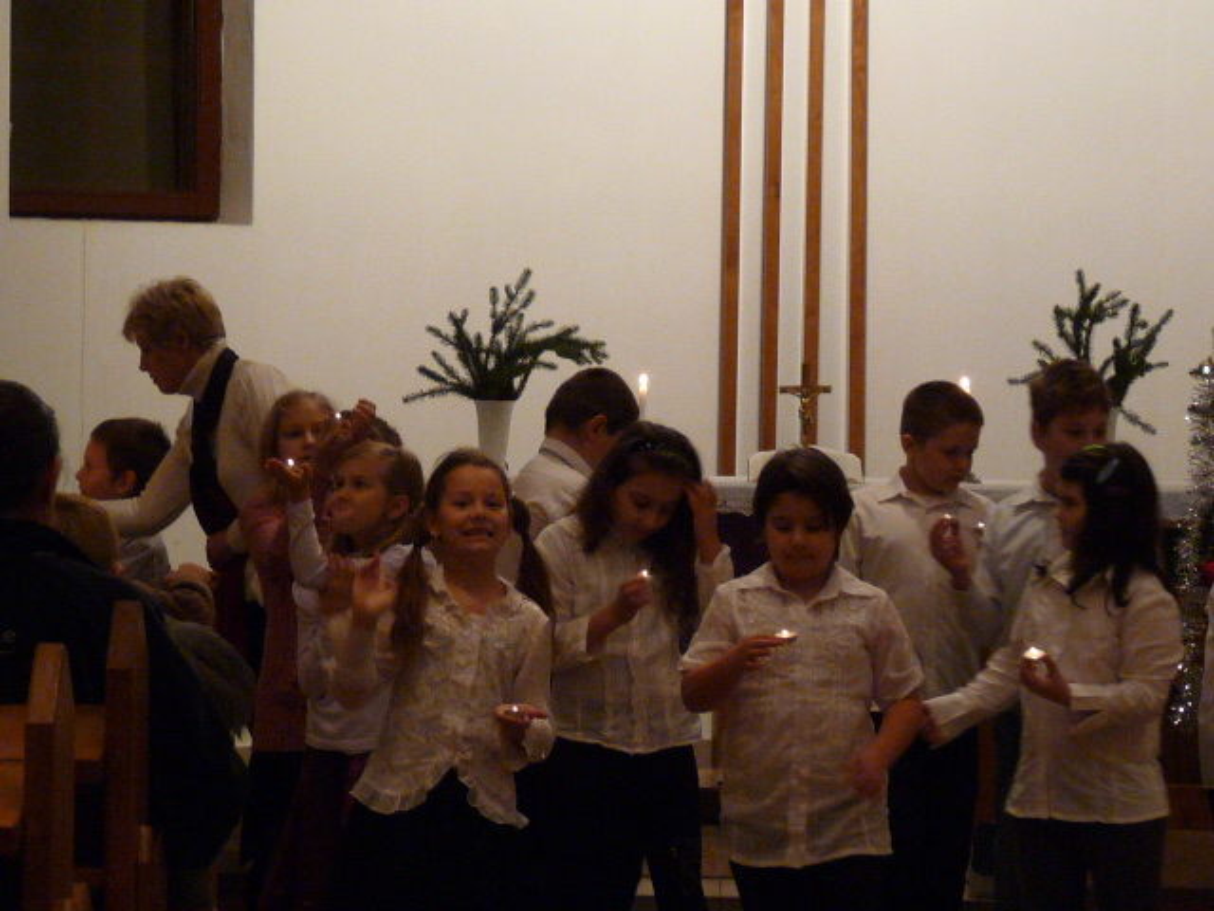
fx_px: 5190
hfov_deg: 13.3
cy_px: 456
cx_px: 607
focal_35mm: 148
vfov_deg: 10.0
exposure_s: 1/40
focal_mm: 14.9
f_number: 3.4
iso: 400
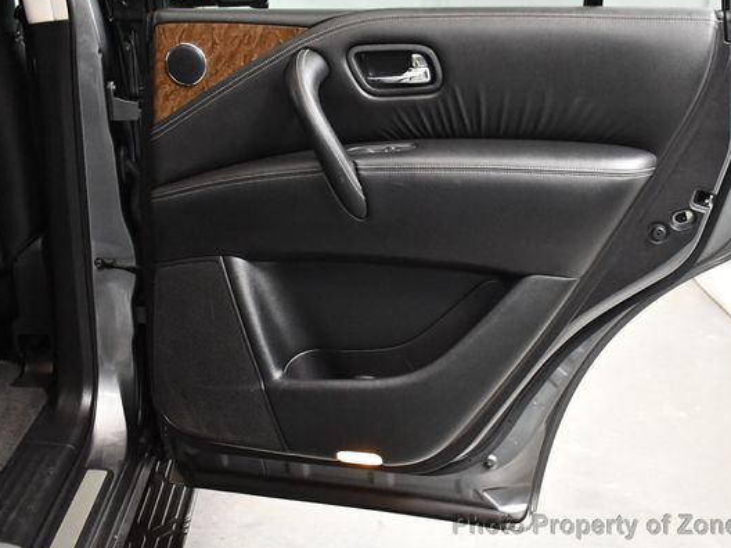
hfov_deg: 44.6
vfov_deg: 34.3
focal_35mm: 42
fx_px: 887
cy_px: 256
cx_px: 436
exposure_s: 1/60
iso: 3600
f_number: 3.5
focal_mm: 18
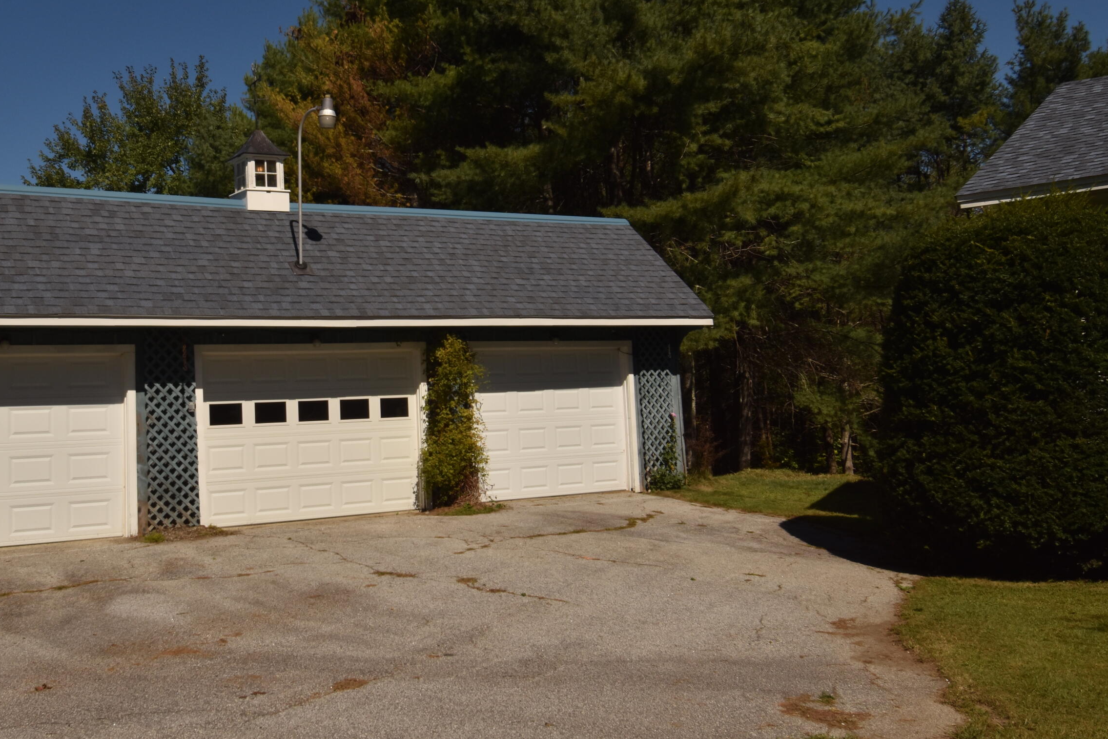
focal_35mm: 38
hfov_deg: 50.5
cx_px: 408
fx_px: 1159
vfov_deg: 35.3
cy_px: 331
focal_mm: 19
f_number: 13
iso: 100
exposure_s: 1/640
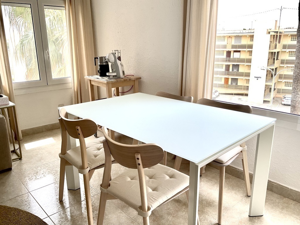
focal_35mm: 29
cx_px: 150
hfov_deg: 61.7
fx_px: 251
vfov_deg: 48.2
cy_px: 112
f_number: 1.8
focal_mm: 3
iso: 16
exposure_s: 1/120
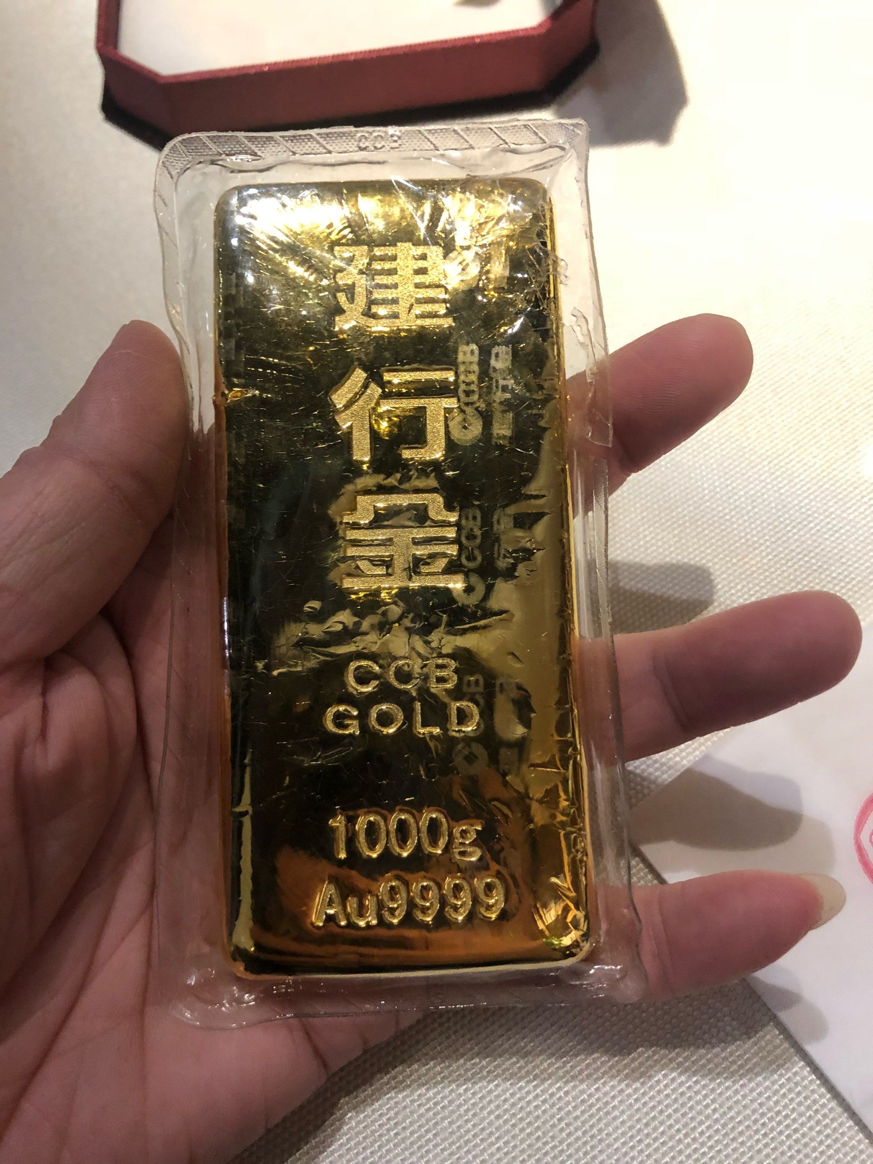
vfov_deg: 63.4
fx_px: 941
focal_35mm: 28
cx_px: 436
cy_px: 582
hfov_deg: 49.8
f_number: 1.8
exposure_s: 1/15
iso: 80
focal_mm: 3.99
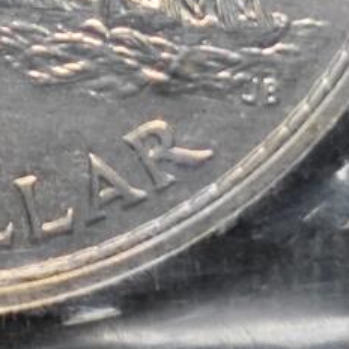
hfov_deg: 6.7
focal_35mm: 261
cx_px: -11
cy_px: -196
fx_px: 2977
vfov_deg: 6.6
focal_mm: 5.84
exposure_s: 1/100
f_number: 1.6
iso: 80
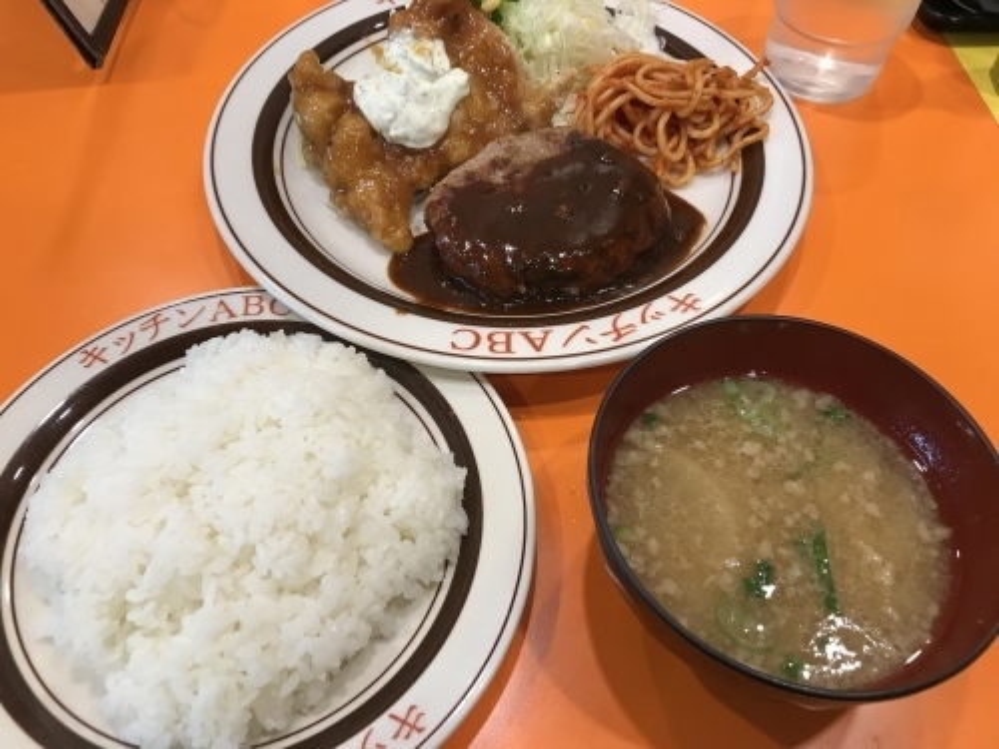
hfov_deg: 63.4
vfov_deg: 49.7
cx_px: 500
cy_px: 374
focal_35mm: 28
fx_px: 808
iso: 40
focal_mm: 3.99
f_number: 1.8
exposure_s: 1/33
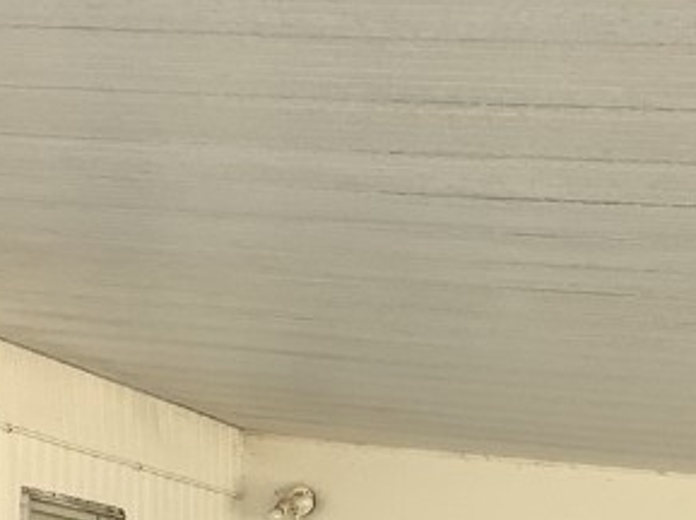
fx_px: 2209
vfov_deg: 12.7
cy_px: 790
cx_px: 371
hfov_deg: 17.9
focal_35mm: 110
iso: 25
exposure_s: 1/120
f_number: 2.4
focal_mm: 3.3
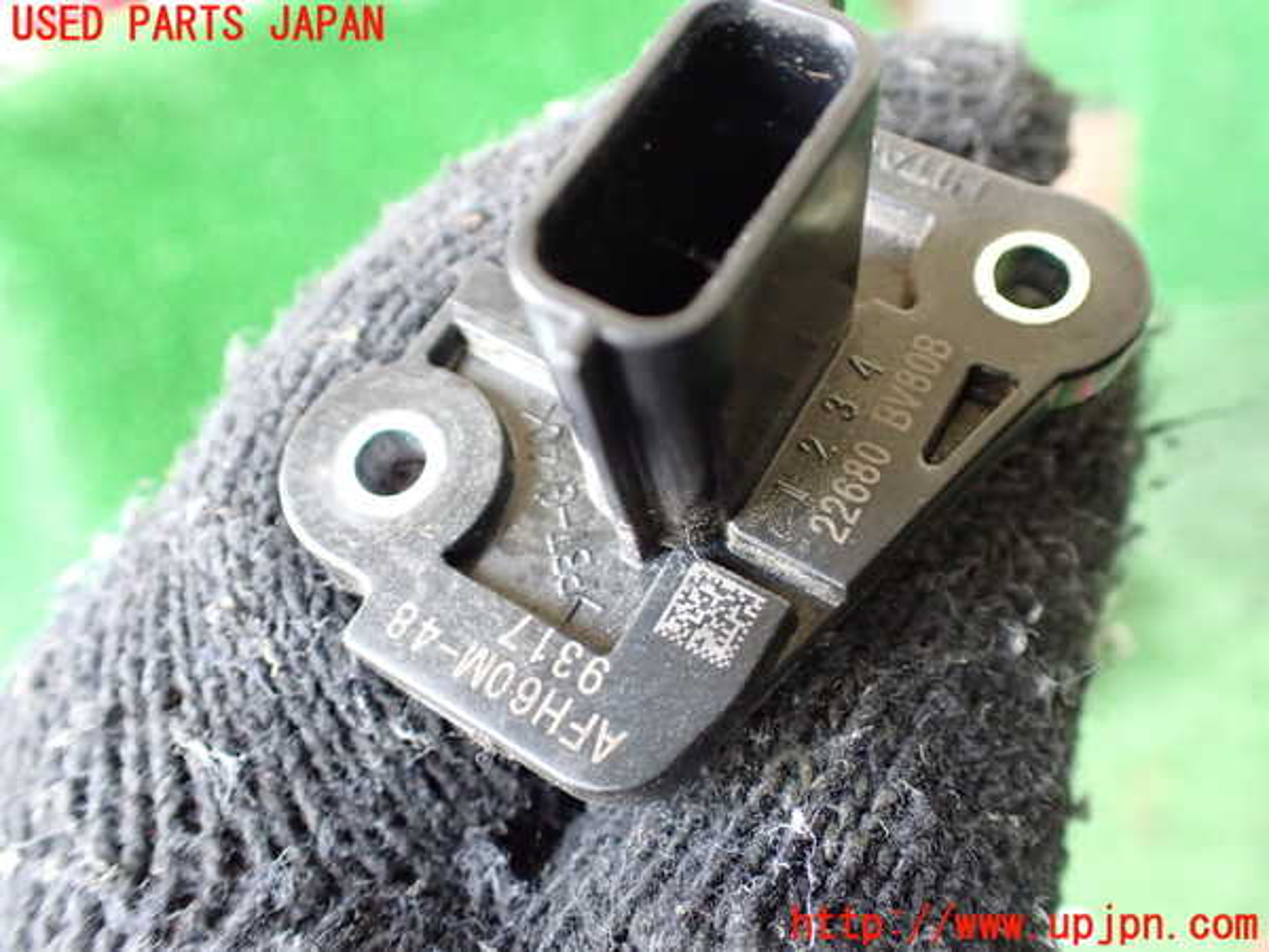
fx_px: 1100
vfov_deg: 46.8
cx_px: 634
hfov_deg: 60.0
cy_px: 476
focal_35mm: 30
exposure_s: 1/50
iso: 800
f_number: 2.3
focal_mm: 5.4
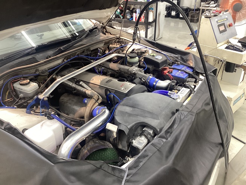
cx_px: 123
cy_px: 92
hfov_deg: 58.3
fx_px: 220
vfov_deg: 45.5
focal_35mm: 31
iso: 160
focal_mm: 3.3
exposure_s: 1/50
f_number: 2.4
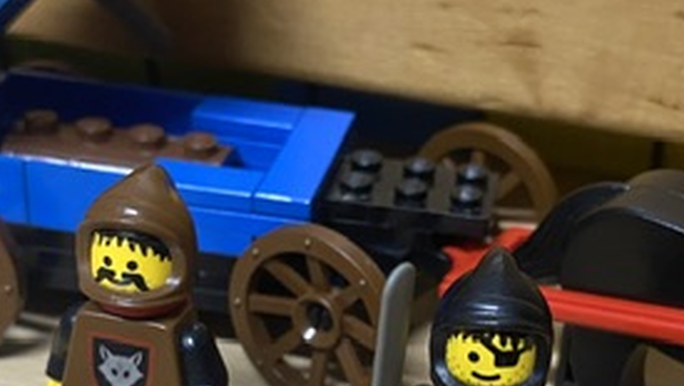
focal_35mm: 66
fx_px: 1198
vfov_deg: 18.0
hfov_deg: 31.7
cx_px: 443
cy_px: 341
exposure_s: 1/33
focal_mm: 4.25
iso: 400
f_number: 1.8
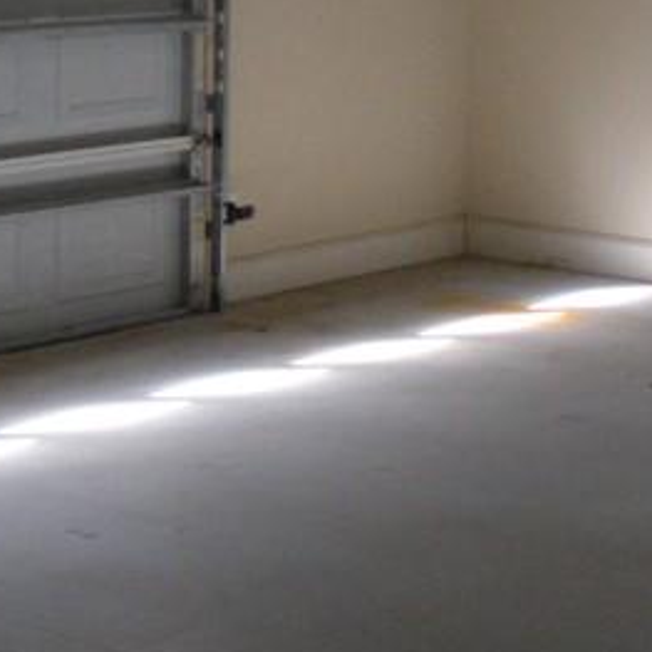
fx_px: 2642
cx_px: 203
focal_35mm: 124
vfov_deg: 13.9
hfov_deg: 14.0
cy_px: 74
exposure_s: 1/60.7
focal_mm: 6.3
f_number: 3.5
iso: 282
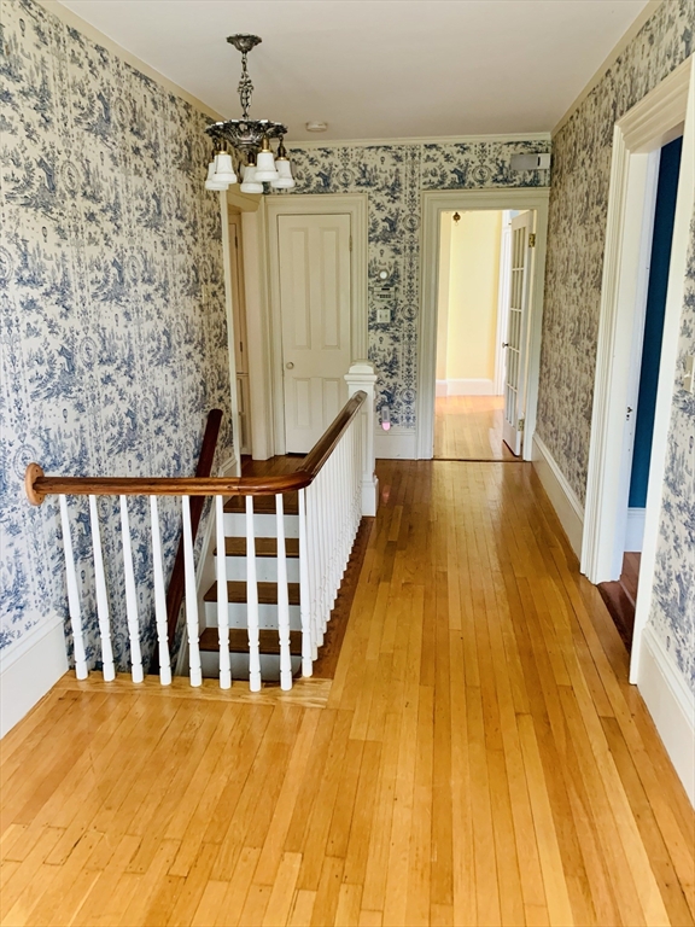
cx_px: 348
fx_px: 696
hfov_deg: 53.1
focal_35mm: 26
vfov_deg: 67.3
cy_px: 464
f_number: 1.8
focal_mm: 4.25
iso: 320
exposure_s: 1/40
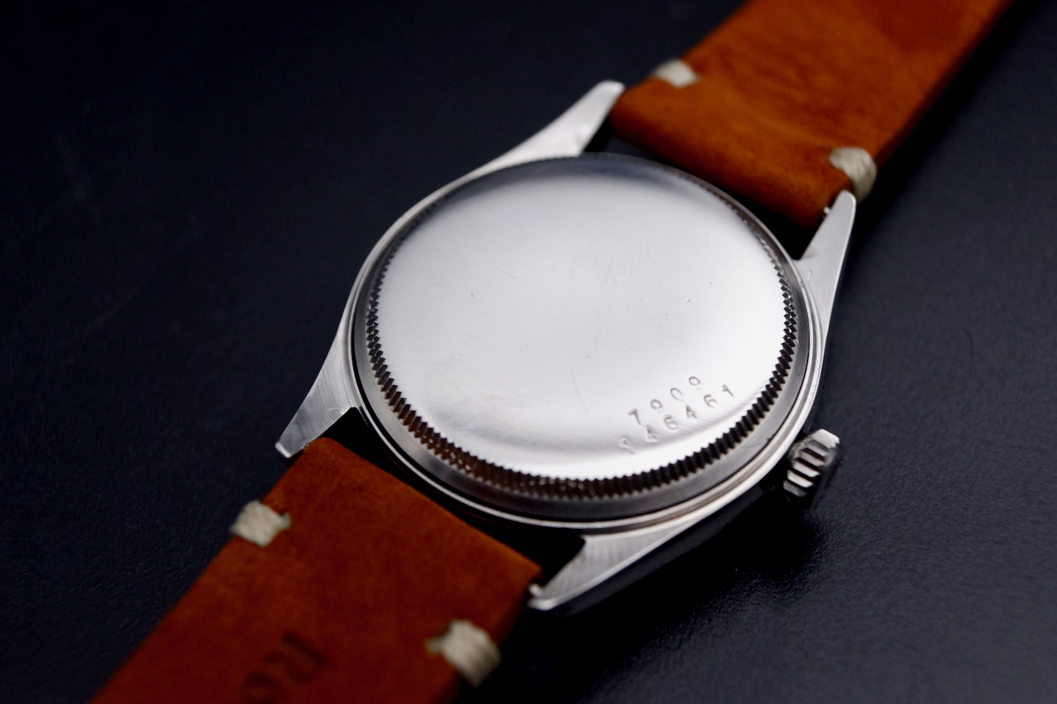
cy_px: 352
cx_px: 528
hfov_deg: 41.1
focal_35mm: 48
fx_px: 1409
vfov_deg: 28.1
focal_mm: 32.9
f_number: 5.6
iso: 4000
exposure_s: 1/4000
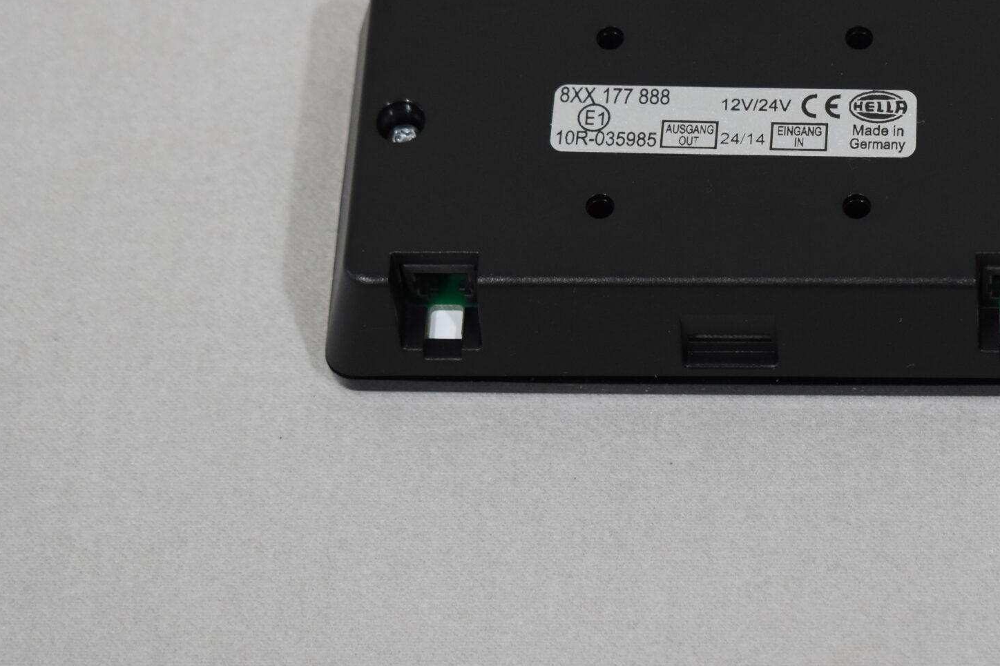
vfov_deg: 11.2
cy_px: 151
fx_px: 3388
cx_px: 759
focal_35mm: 122
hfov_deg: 16.7
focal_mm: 46
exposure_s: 1/160
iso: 800
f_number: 5.3
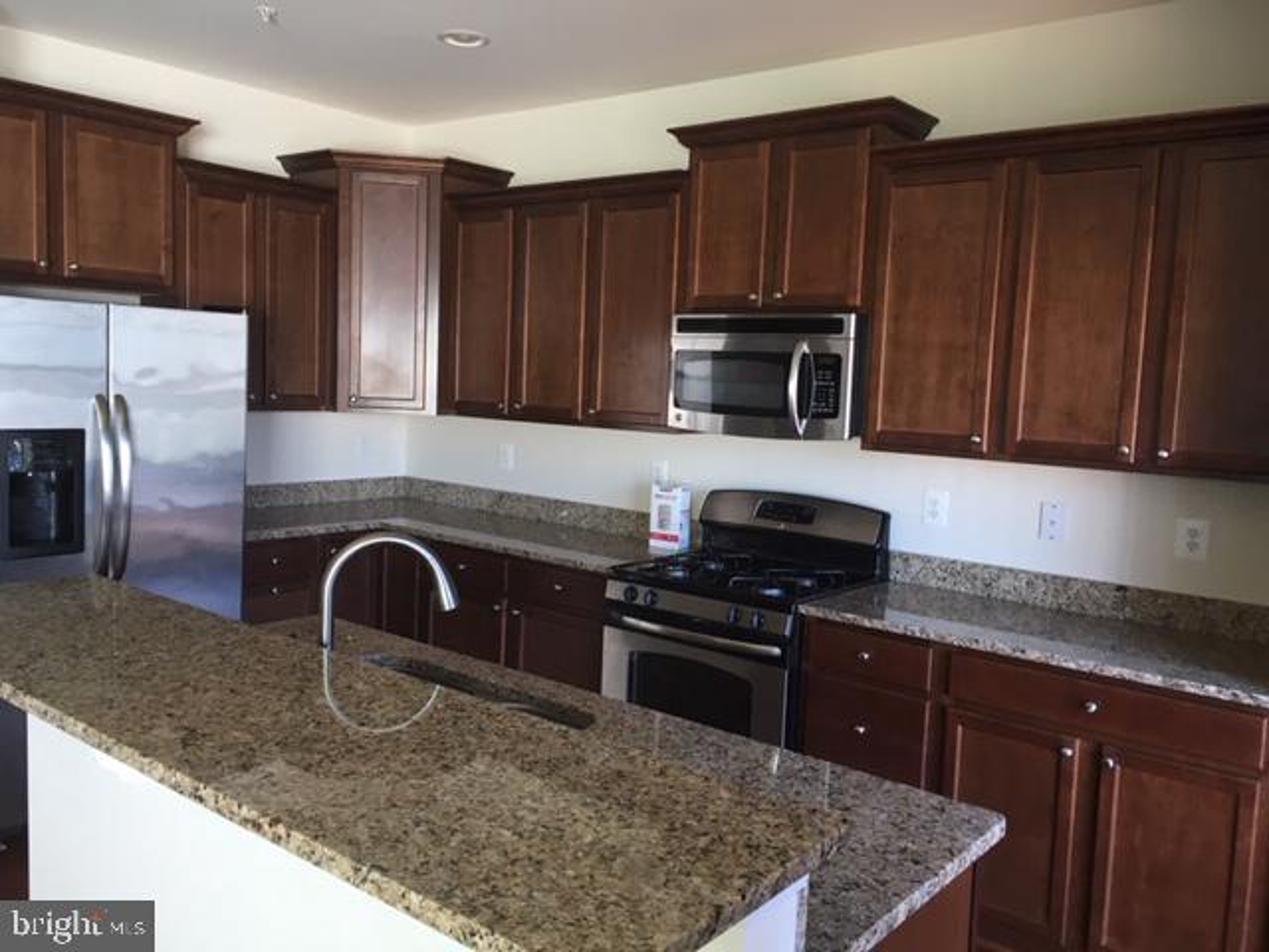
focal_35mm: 29
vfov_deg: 48.2
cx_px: 634
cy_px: 476
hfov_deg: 61.7
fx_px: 1063
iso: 64
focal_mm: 4.15
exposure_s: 1/30
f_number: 2.2
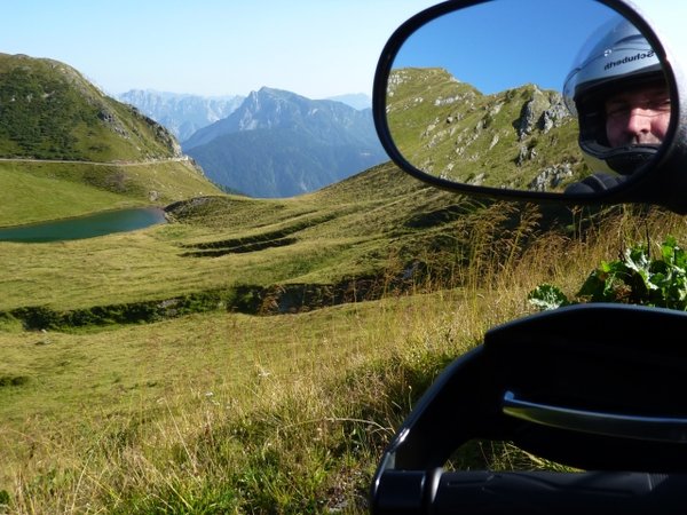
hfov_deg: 61.7
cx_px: 344
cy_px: 258
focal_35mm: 29
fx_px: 576
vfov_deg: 48.2
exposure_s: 1/320
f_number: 4
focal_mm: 4.1
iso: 80
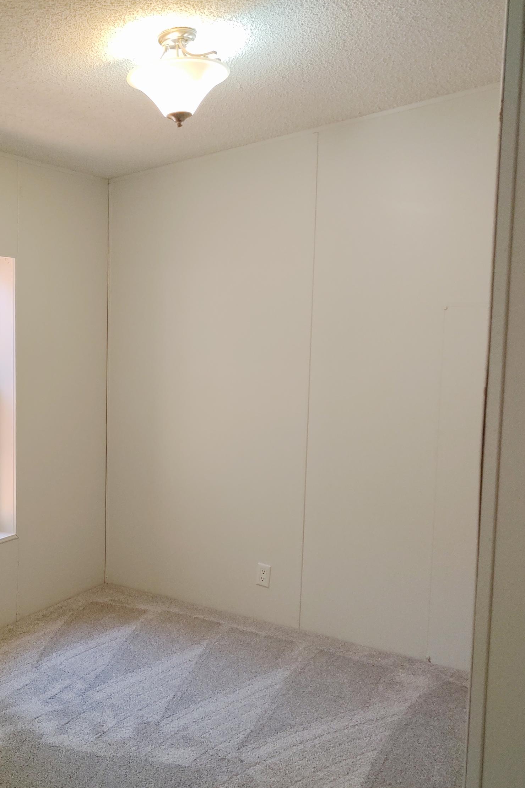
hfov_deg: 33.7
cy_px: 396
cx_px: 83
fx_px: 831
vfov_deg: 50.7
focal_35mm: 38
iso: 100
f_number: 1.7
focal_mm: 4.75
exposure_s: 1/120
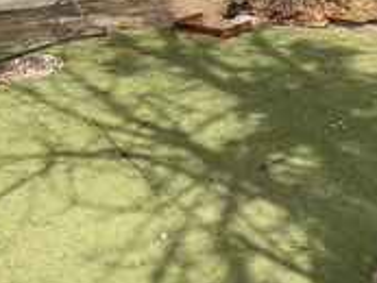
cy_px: -48
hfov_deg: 27.6
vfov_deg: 20.1
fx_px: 752
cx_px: 302
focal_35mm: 69
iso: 25
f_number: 1.8
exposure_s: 1/2315
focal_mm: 3.99
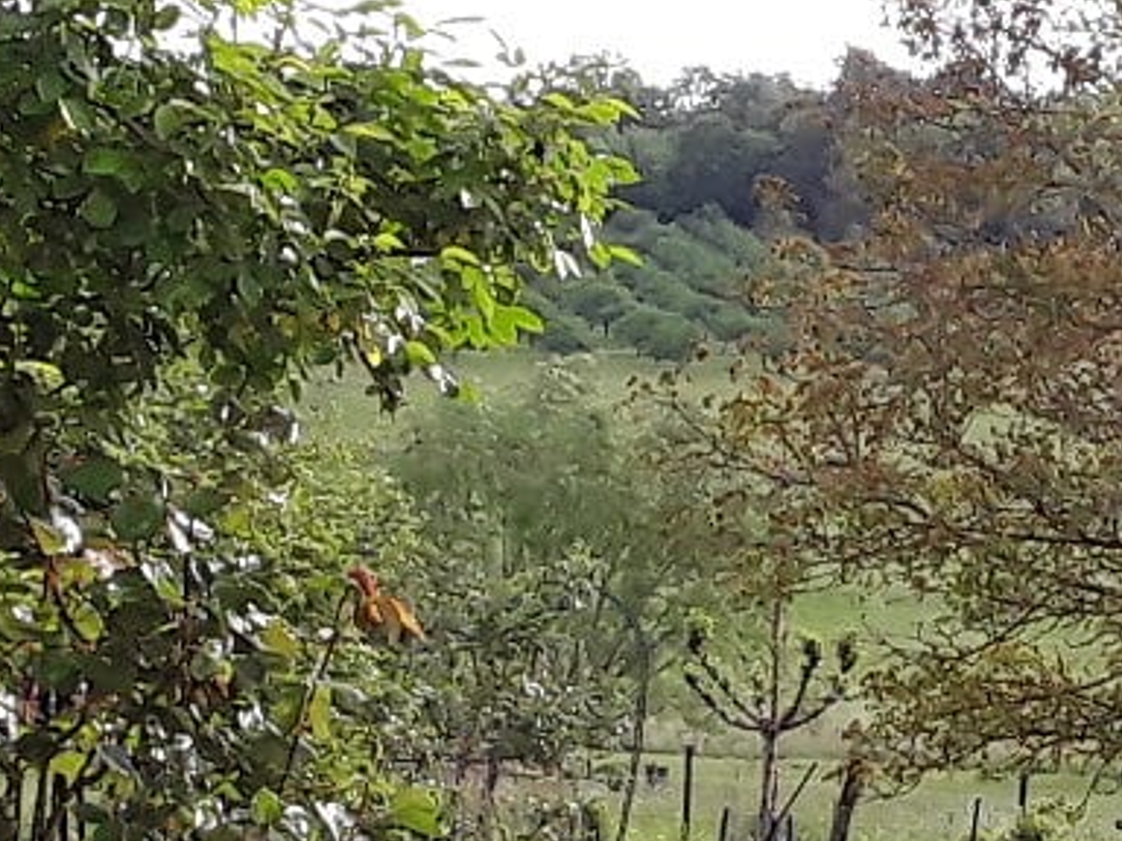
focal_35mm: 144
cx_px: 1125
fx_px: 4667
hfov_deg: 13.5
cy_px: 1016
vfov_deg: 10.1
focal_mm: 2.91
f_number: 1.9
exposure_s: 1/569
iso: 40
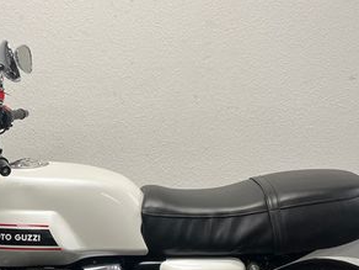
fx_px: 591
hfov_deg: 33.3
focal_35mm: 57
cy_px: 235
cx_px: 103
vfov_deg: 25.0
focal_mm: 5.1
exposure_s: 1/100
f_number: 1.6
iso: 125
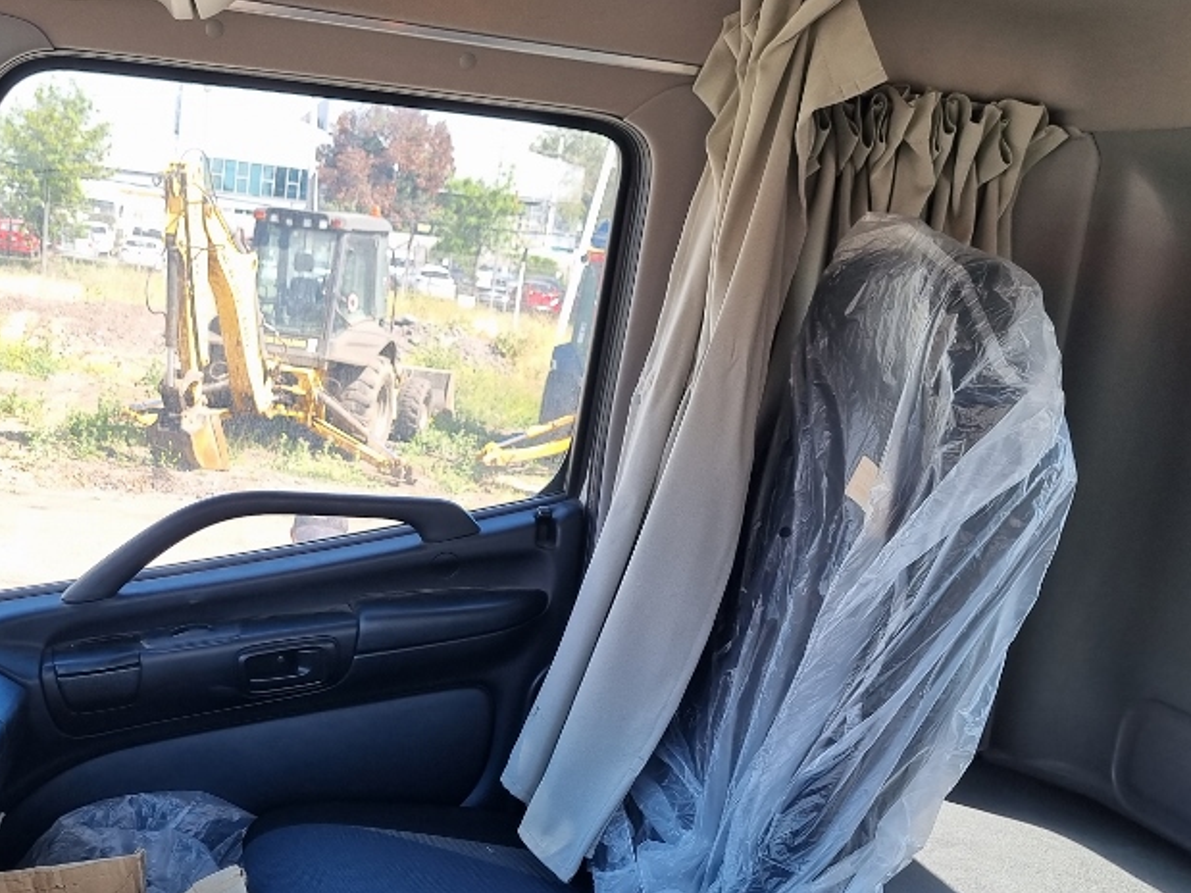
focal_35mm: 43
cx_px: 412
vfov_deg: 33.4
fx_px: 1479
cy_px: 570
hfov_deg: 43.3
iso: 50
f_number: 1.8
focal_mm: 5.4
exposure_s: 1/486
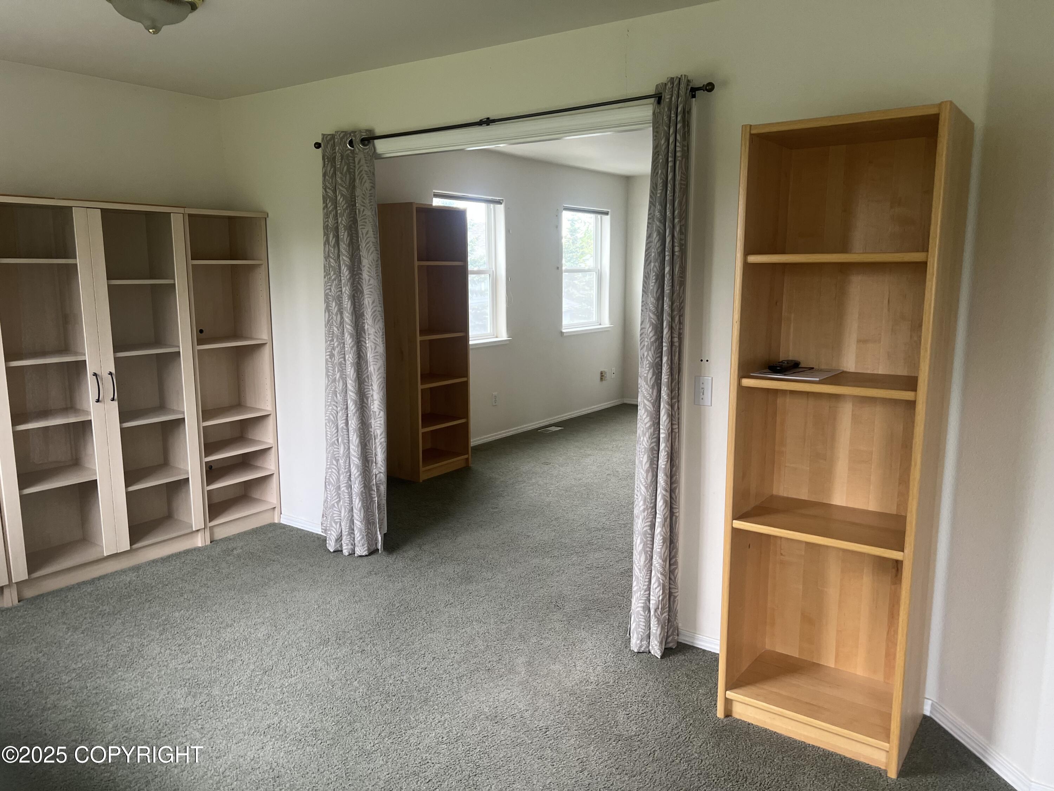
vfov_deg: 53.1
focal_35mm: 26
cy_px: 396
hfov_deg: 67.3
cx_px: 527
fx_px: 792
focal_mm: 5.7
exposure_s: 1/121
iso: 125
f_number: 1.5
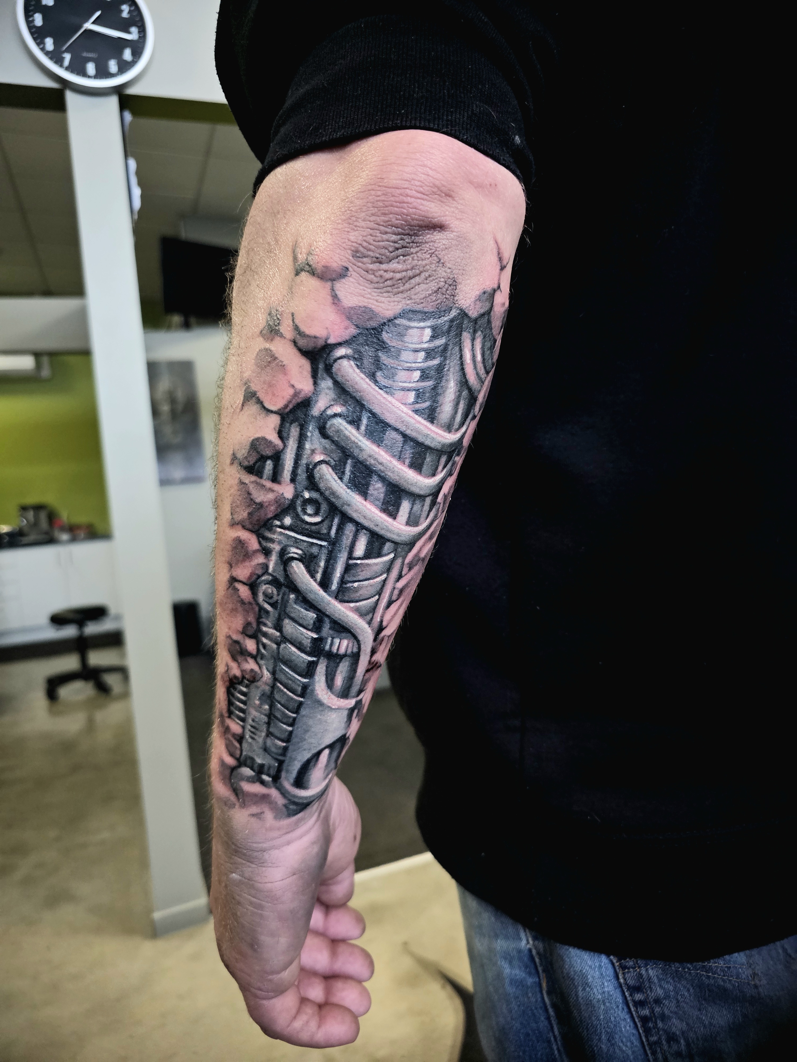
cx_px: 398
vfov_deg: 73.9
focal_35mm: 23
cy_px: 531
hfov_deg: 58.9
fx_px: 706
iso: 500
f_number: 1.7
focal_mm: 6.3
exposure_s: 1/90.1
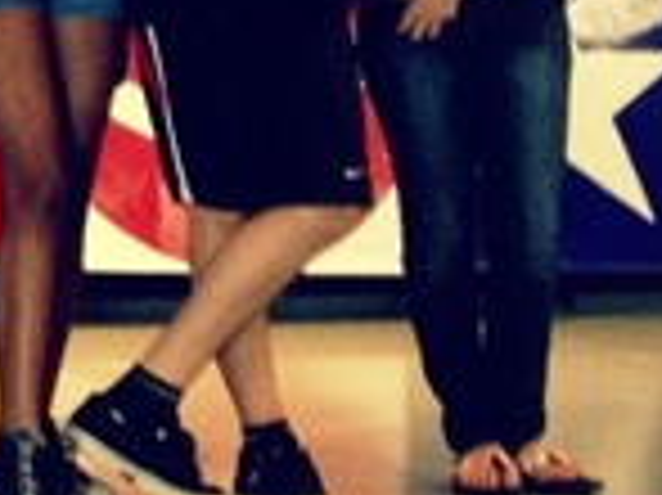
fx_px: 3287
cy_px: -180
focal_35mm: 172
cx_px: -865
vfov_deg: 8.5
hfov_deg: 10.2
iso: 125
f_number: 2.4
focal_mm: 4.28
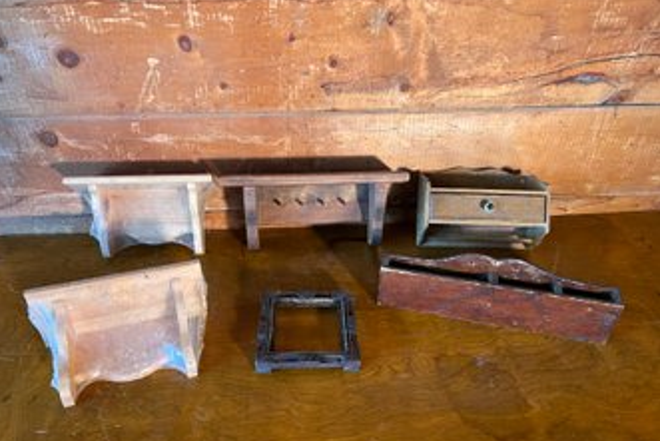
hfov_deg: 65.4
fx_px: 514
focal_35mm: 28
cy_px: 246
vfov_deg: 46.4
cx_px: 324
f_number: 1.5
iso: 200
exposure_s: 1/60
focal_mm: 5.7
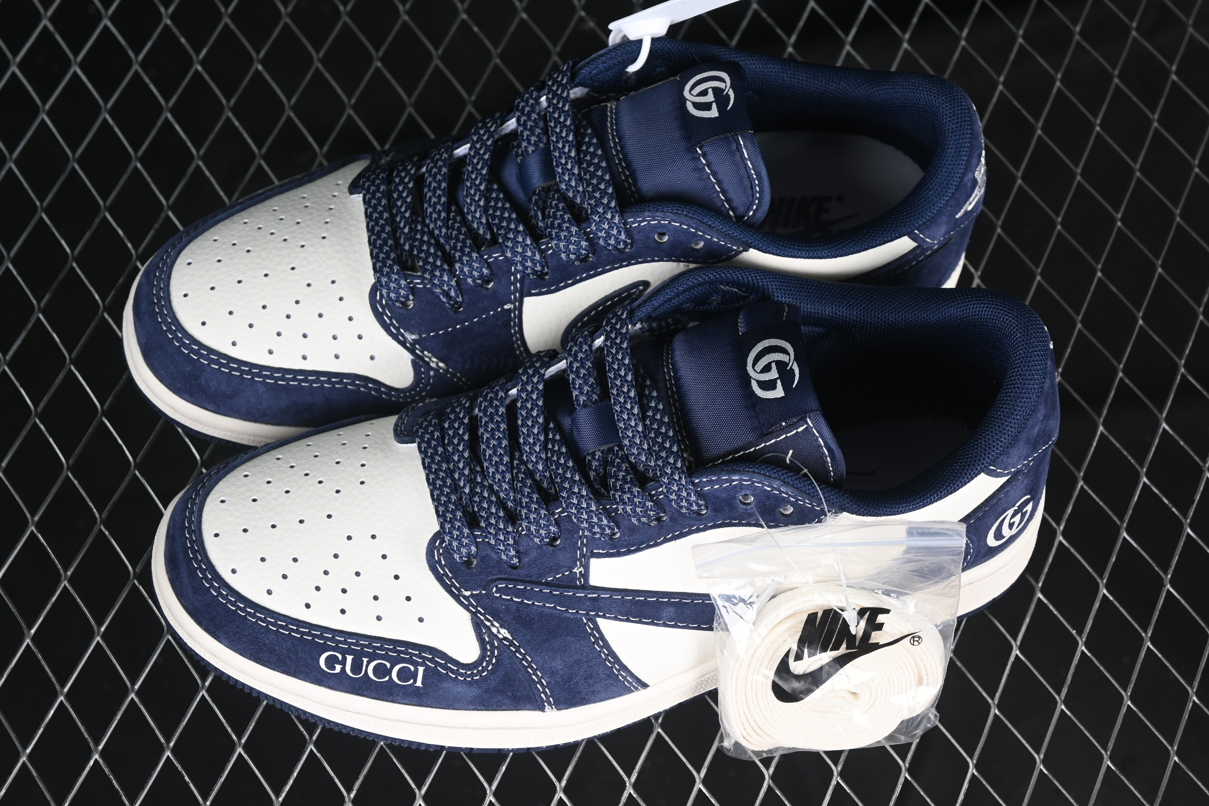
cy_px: 403
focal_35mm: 75
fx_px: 2519
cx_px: 604
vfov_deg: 18.2
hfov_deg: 27.0
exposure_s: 1/60
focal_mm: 50
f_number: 6.3
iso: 160
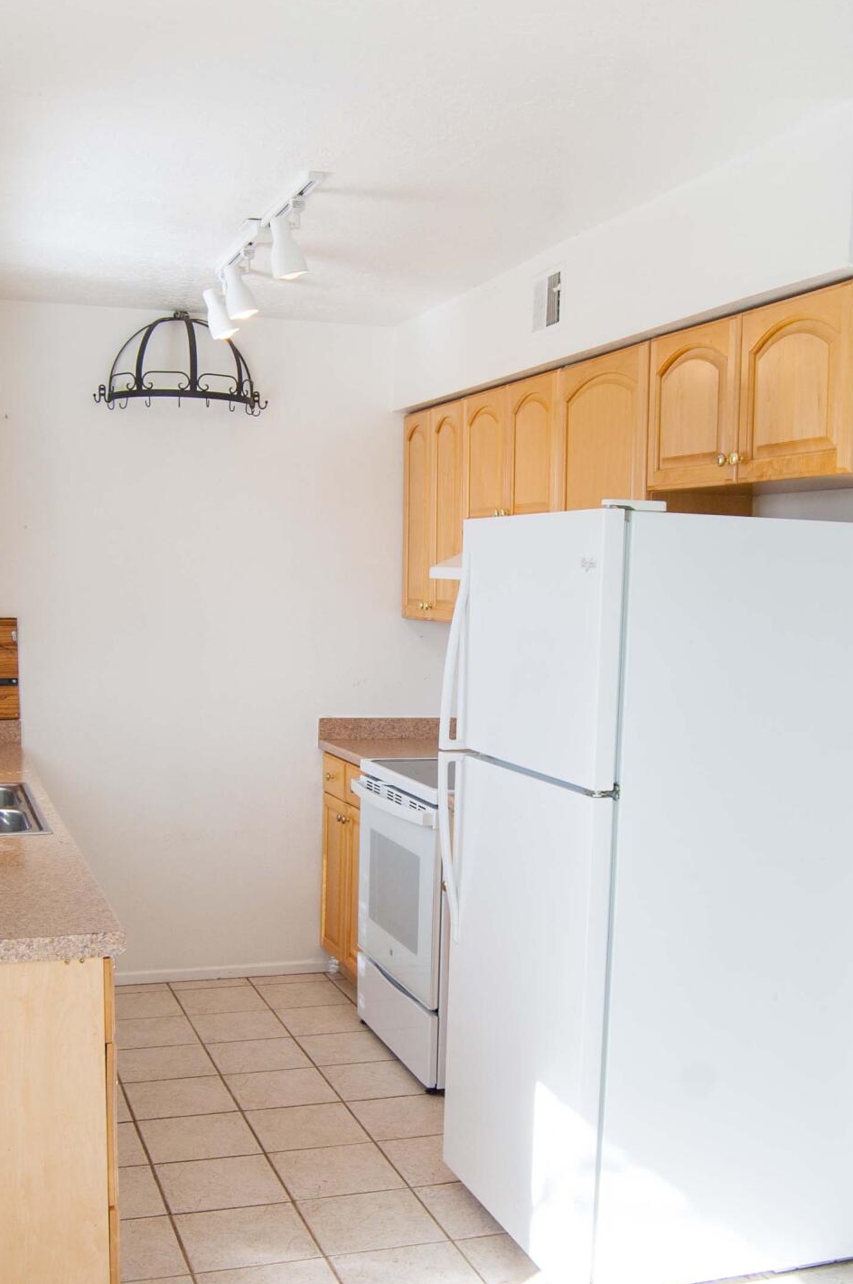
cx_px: 387
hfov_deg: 34.9
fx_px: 1354
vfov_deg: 50.6
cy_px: 732
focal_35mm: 38
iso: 200
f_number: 5.6
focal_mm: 18
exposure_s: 1/125
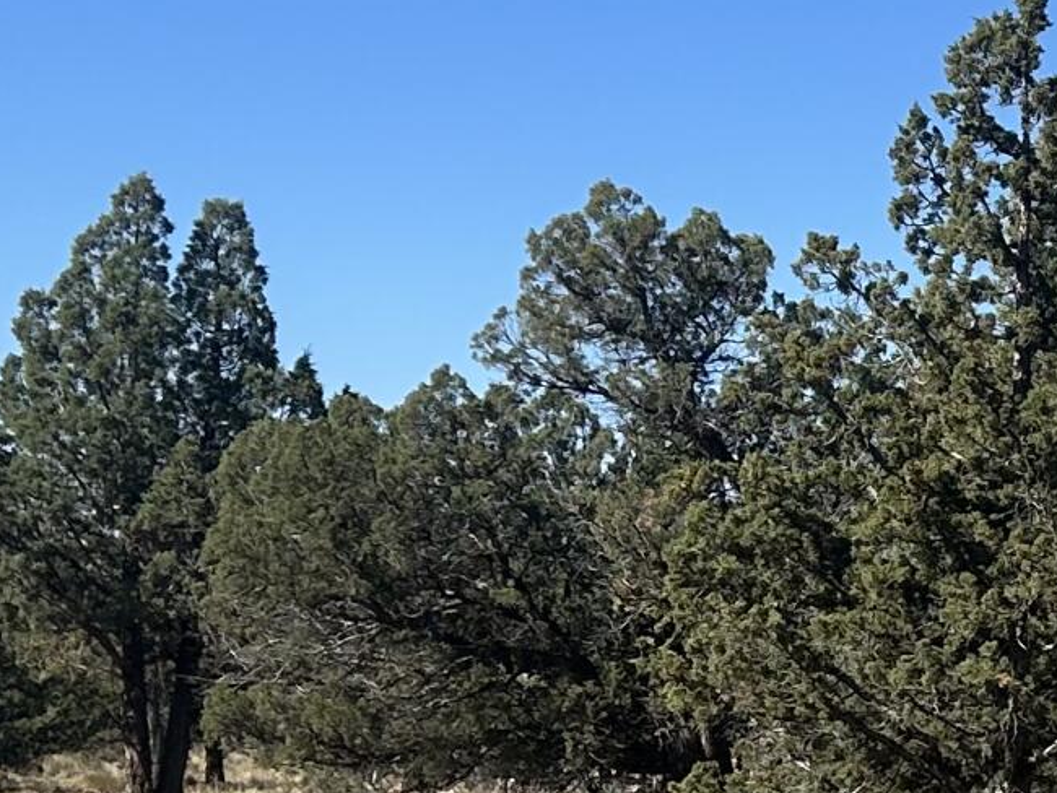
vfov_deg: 12.2
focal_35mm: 120
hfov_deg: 15.1
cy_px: 754
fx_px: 3666
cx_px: 1642
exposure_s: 1/3968
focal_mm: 5.7
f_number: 1.5
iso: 50
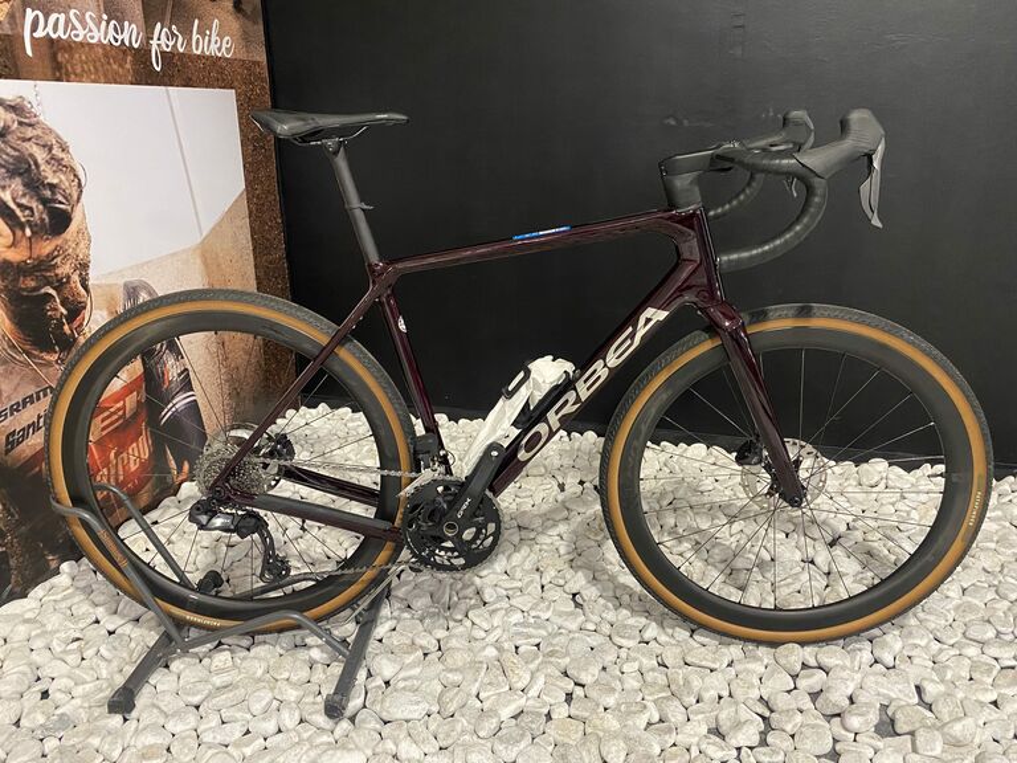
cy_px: 382
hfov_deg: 67.3
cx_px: 508
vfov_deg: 53.1
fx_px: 764
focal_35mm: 26
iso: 400
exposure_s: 1/50
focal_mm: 4.25
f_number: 1.8
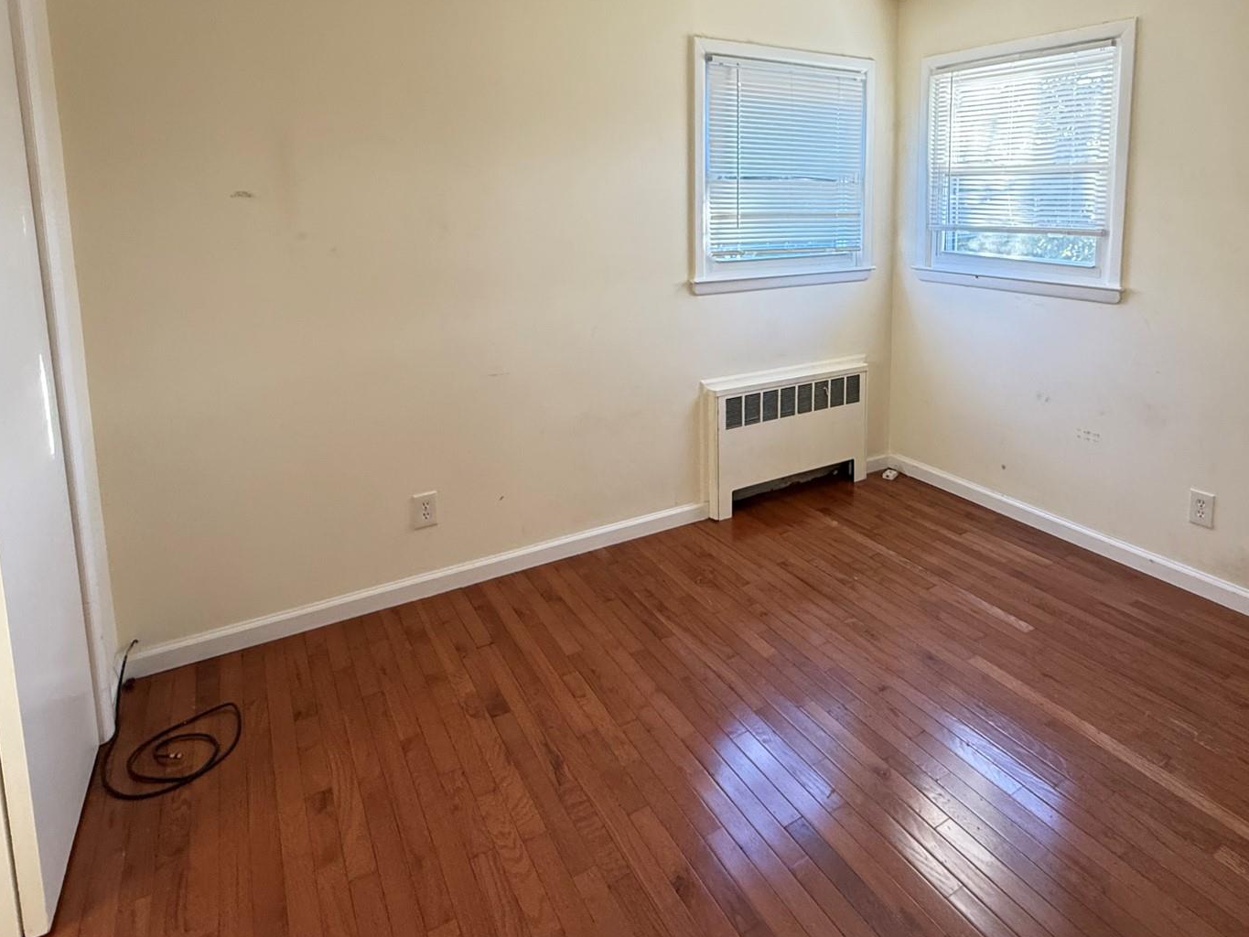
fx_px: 758
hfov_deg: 78.3
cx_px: 737
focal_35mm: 21
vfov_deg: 61.4
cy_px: 287
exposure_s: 1/60
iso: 320
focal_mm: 2.22
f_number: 2.2
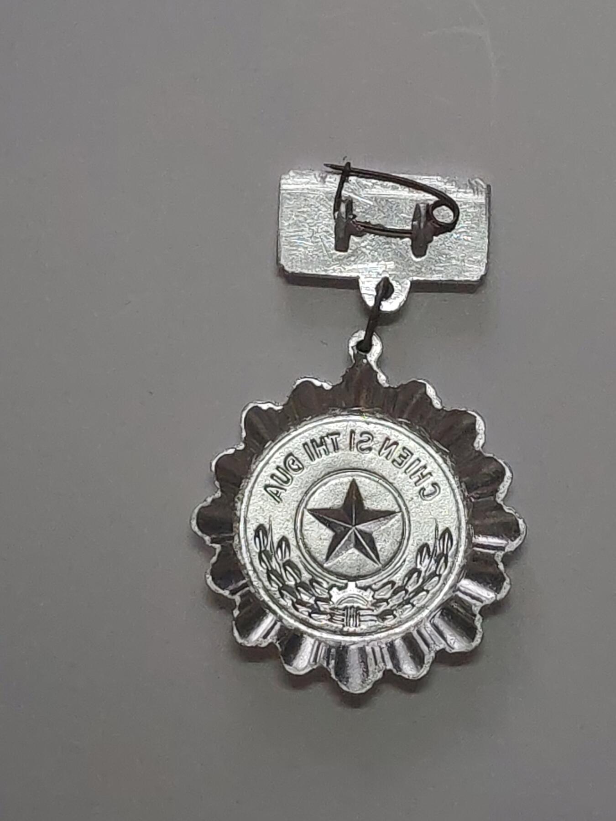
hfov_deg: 13.8
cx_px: 308
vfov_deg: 18.4
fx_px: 2539
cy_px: 410
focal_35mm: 107
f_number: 1.95
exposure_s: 1/100
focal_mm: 5.52
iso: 400
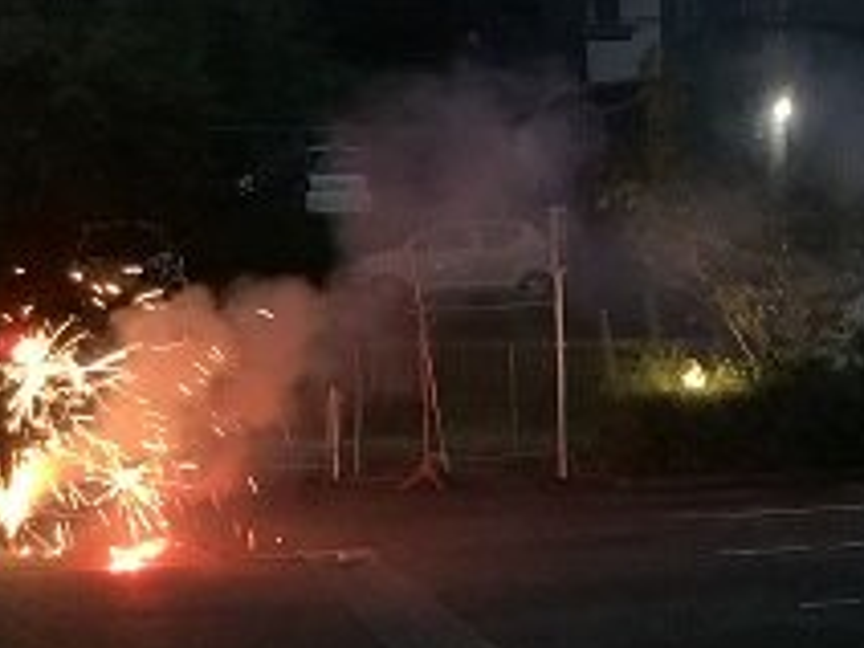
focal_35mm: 73
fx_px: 1822
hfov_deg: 26.0
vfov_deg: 19.7
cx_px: 738
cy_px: 617
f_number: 2.4
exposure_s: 1/17
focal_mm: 3.3
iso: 800
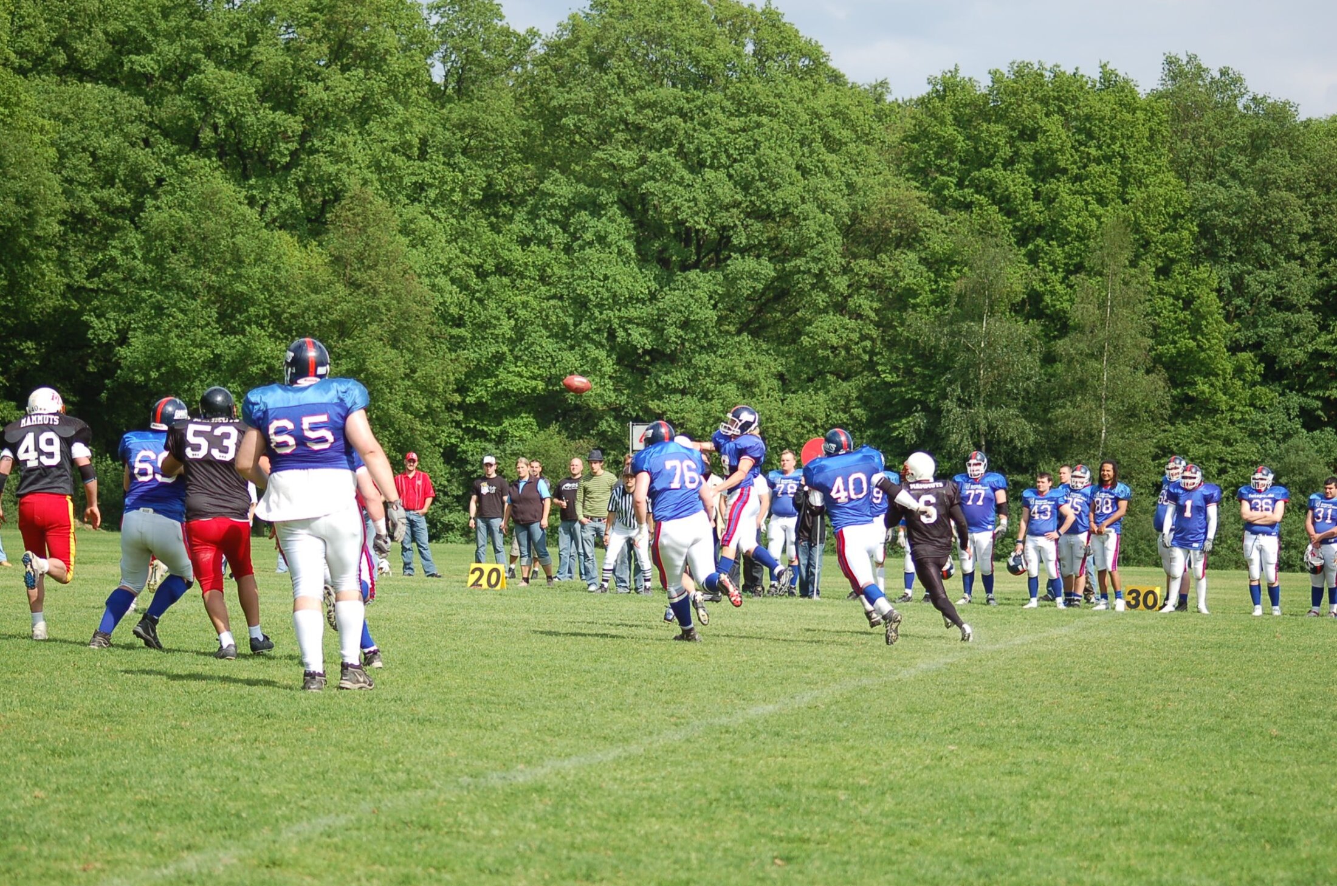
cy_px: 443
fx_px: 3892
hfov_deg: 19.5
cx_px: 668
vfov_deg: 13.0
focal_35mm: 105
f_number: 4
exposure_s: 1/1000
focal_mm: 70
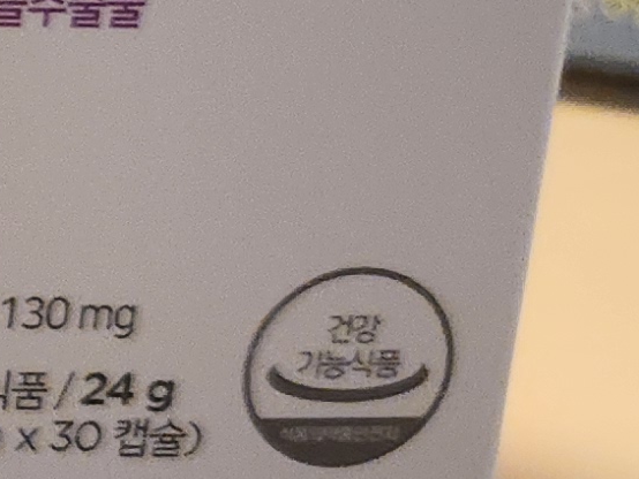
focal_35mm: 166
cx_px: -1382
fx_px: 3066
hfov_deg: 9.1
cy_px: -14
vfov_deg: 8.9
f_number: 1.8
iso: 200
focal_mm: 5.4
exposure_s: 1/120
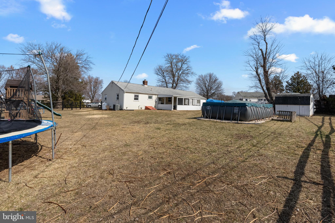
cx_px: 168
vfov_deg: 73.8
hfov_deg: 96.7
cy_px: 112
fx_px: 149
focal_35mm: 16
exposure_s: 1/800
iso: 640
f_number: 11
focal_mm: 16
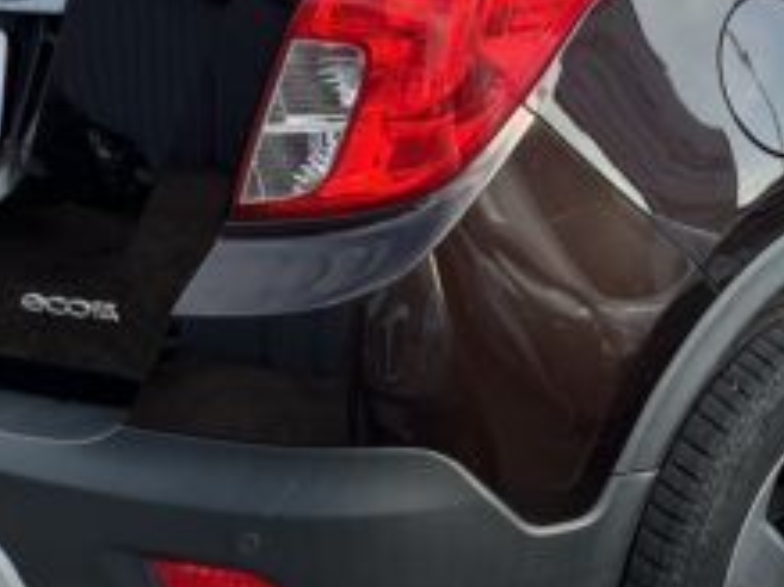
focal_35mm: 95
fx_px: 2150
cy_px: 147
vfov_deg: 15.5
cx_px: 598
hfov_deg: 20.5
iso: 50
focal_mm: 5.1
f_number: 1.6
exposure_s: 1/631
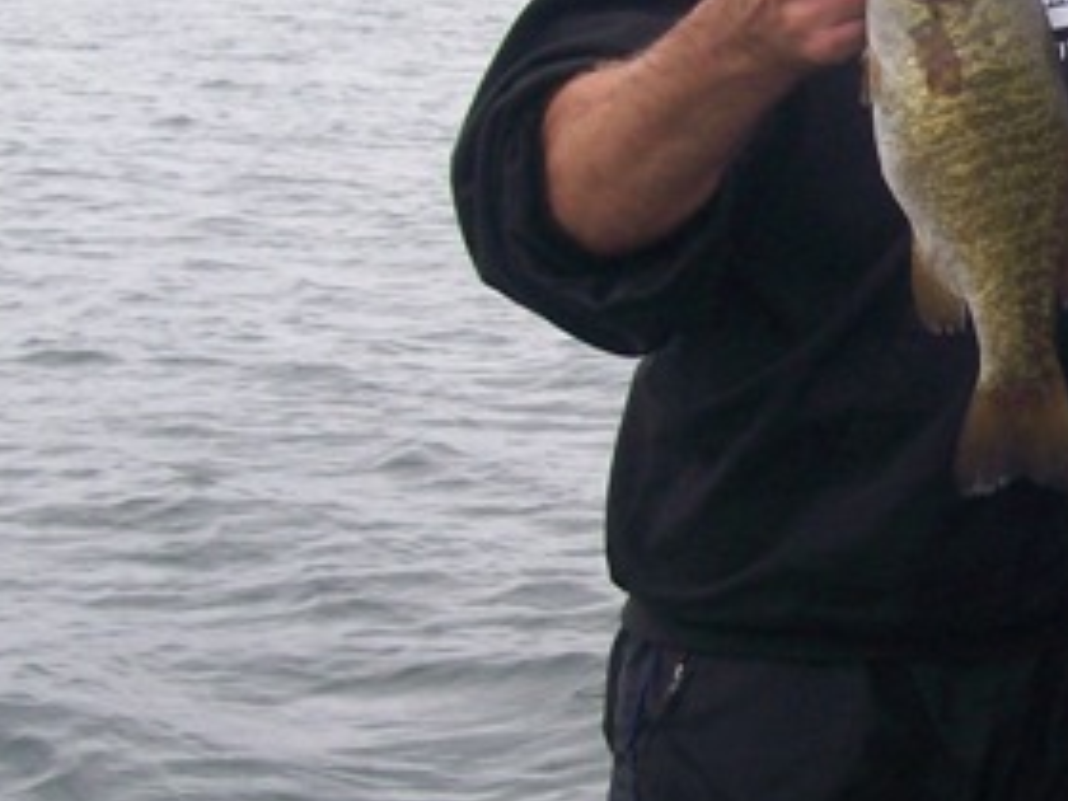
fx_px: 3178
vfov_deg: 14.3
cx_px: 1186
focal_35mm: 103
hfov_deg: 18.3
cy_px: 271
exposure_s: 1/642
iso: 80
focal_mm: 6
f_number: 2.7
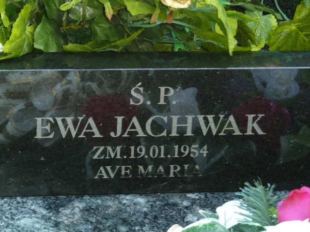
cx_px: 155
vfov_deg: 8.8
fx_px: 1513
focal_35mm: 169
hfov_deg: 11.7
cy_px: 116
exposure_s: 1/100
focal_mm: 27.8
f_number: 4.5
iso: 400
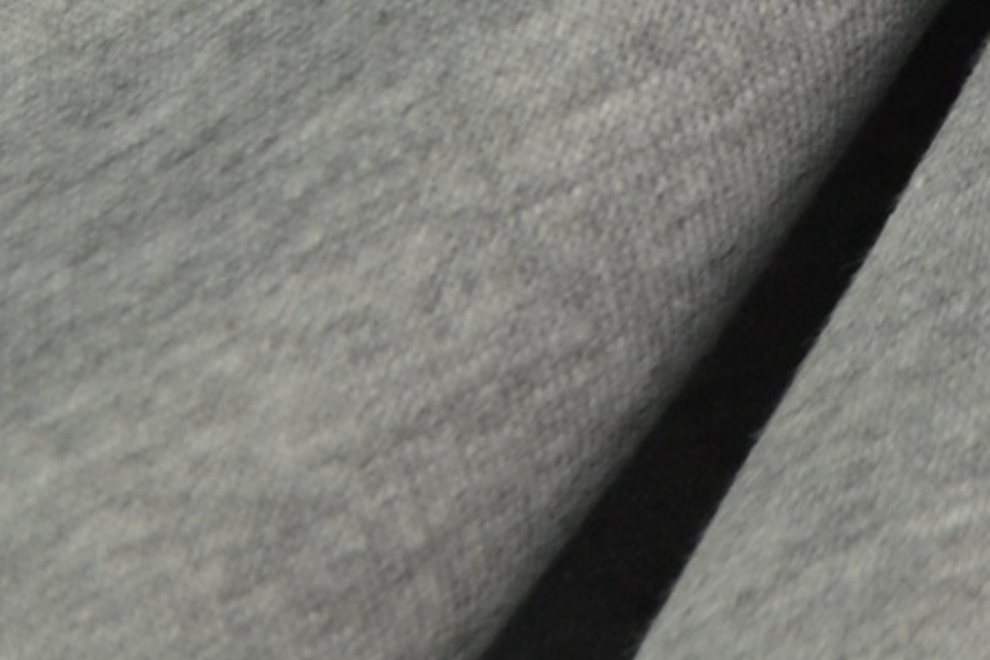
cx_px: 2193
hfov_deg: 9.7
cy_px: -1056
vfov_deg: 6.7
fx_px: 5307
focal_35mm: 193
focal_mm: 24
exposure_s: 1/15
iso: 100
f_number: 8
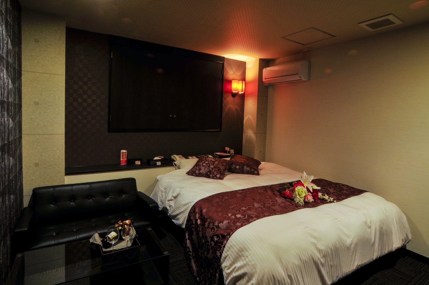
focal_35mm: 16
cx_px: 214
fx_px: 196
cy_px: 142
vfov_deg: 71.9
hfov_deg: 95.1
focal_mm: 11
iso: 200
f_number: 16
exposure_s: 2.5
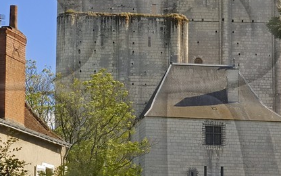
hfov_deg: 14.8
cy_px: 93
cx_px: 122
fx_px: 1080
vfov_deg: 9.3
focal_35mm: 141
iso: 100
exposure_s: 1/60
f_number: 12
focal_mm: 24
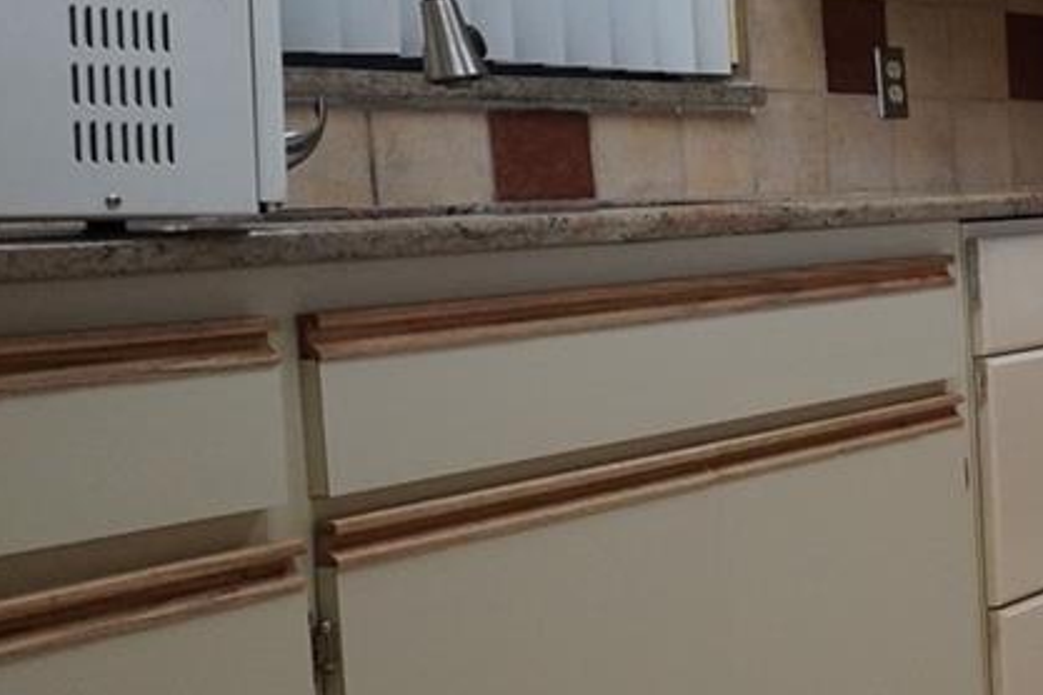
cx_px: 1948
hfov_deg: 19.6
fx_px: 2082
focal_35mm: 72
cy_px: 270
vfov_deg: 18.9
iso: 800
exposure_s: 1/160
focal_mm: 12.5
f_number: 4
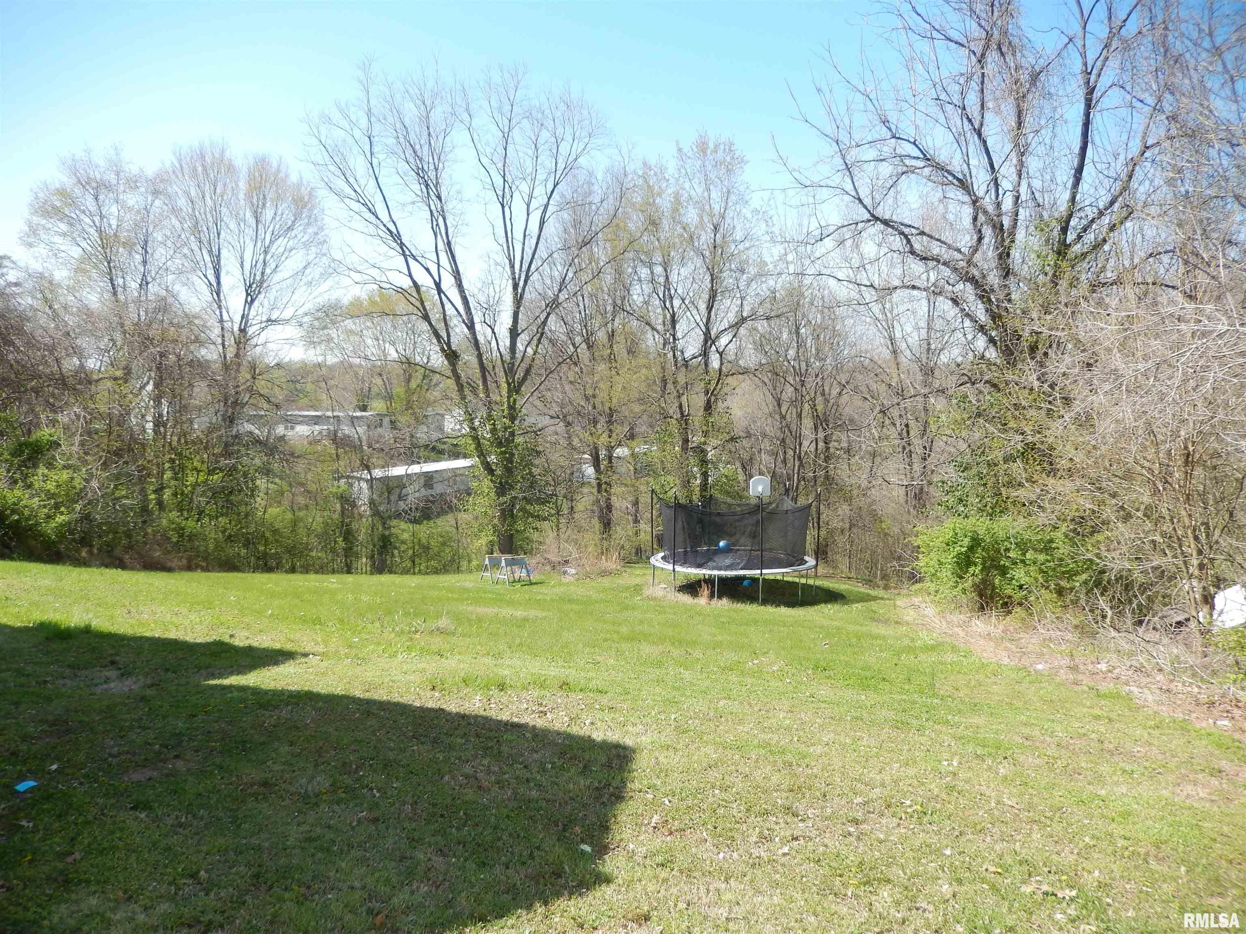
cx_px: 623
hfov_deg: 69.4
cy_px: 467
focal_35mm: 25
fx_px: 900
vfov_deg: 54.9
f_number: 3.4
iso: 125
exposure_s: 1/500
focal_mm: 4.5
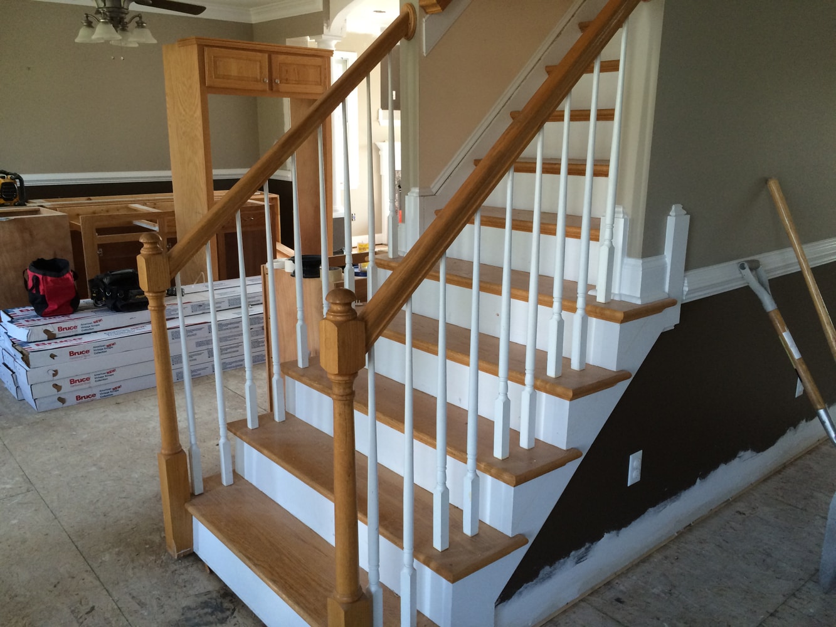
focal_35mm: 29
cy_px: 314
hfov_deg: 61.7
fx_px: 700
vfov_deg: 48.2
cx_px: 418
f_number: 2.2
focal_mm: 4.15
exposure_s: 1/30
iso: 50
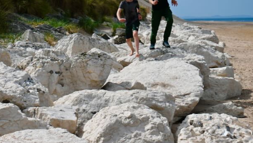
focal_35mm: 97
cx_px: 147
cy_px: 12
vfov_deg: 12.4
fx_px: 651
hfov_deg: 22.0
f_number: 9
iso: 100
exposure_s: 1/640
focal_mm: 34
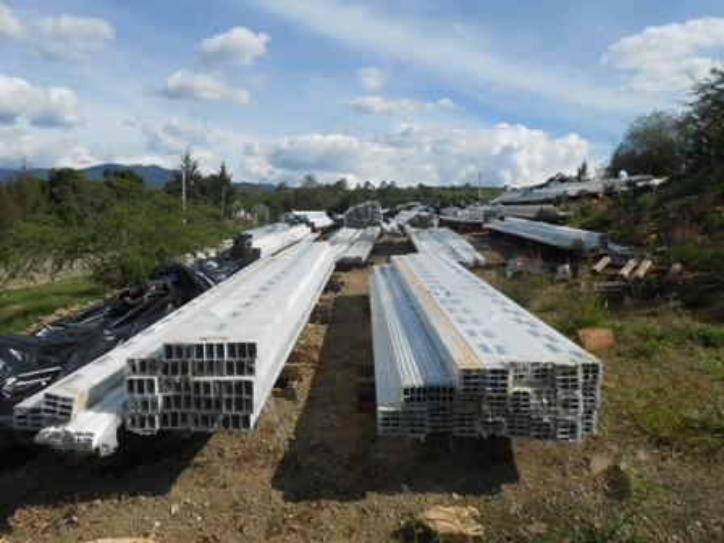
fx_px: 544
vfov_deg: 53.1
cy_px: 272
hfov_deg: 67.3
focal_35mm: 26
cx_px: 362
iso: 80
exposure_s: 1/1250
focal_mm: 4.6
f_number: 3.5
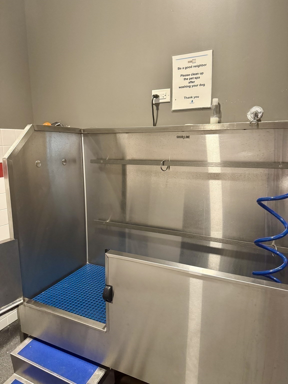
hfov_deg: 56.8
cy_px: 192
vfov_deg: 71.6
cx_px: 144
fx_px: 266
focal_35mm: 24
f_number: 1.78
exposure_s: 1/60
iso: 640
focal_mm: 6.76
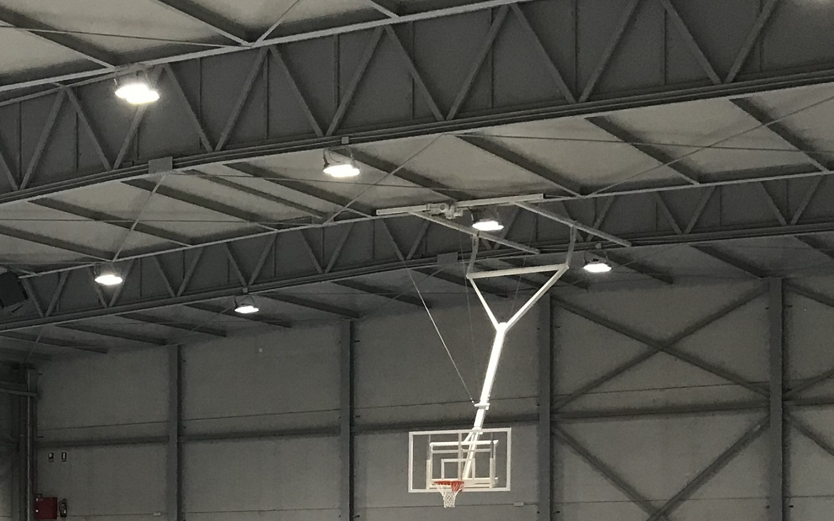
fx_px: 1727
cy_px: 576
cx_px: 39
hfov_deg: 26.0
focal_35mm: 76
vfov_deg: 16.6
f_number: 1.8
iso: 32
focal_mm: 3.99
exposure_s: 1/25
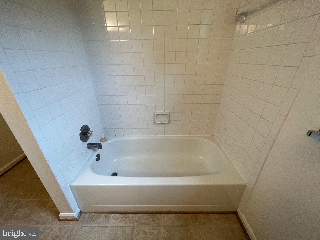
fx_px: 120
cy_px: 120
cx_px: 160
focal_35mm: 13
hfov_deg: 106.2
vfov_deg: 89.9
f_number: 1.8
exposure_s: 1/120
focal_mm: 1.57
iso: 125
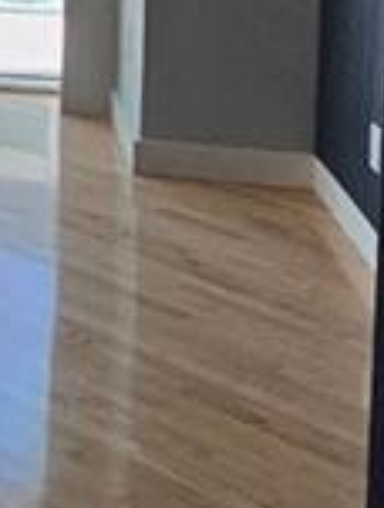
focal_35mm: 103
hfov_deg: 11.4
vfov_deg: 17.0
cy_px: -276
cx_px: -603
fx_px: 1517
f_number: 2.2
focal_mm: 2.2
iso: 50
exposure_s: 1/332
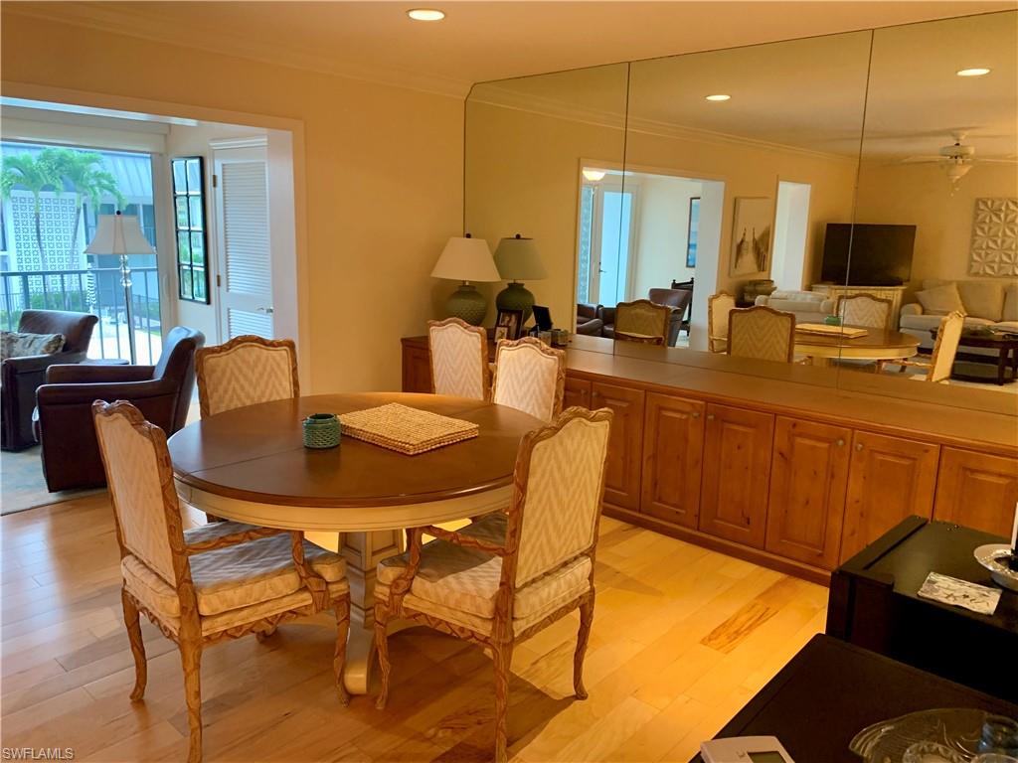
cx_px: 509
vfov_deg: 53.1
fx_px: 765
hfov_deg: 67.3
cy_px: 382
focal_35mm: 26
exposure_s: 1/60
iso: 250
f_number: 1.8
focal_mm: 4.25
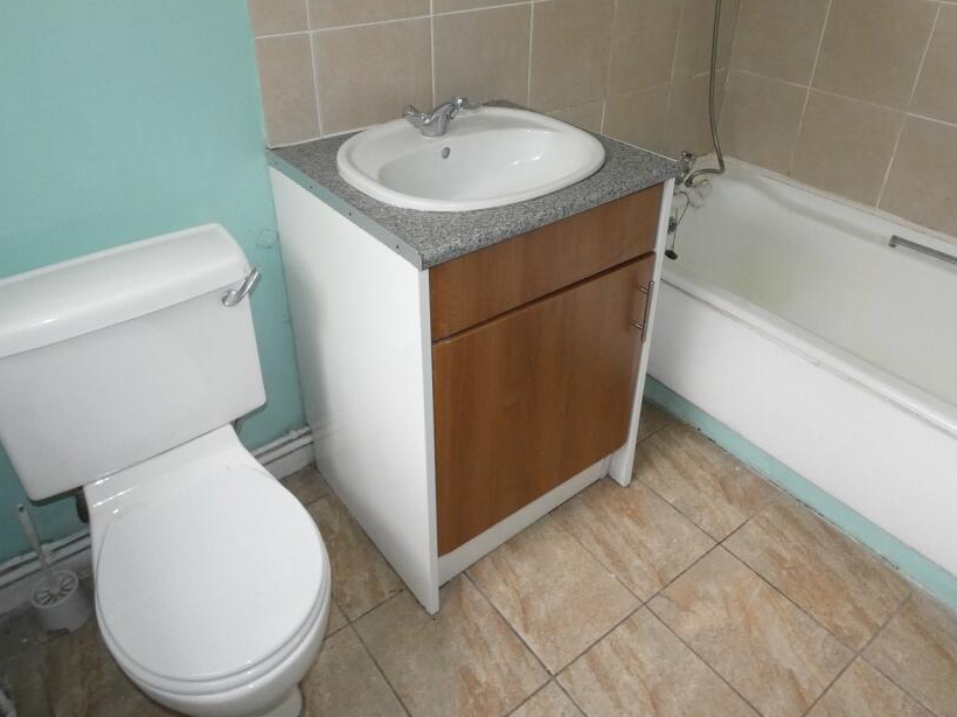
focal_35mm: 25
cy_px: 281
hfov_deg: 69.4
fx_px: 691
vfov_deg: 54.4
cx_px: 488
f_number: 2.8
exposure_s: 1/60
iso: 400
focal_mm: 3.6
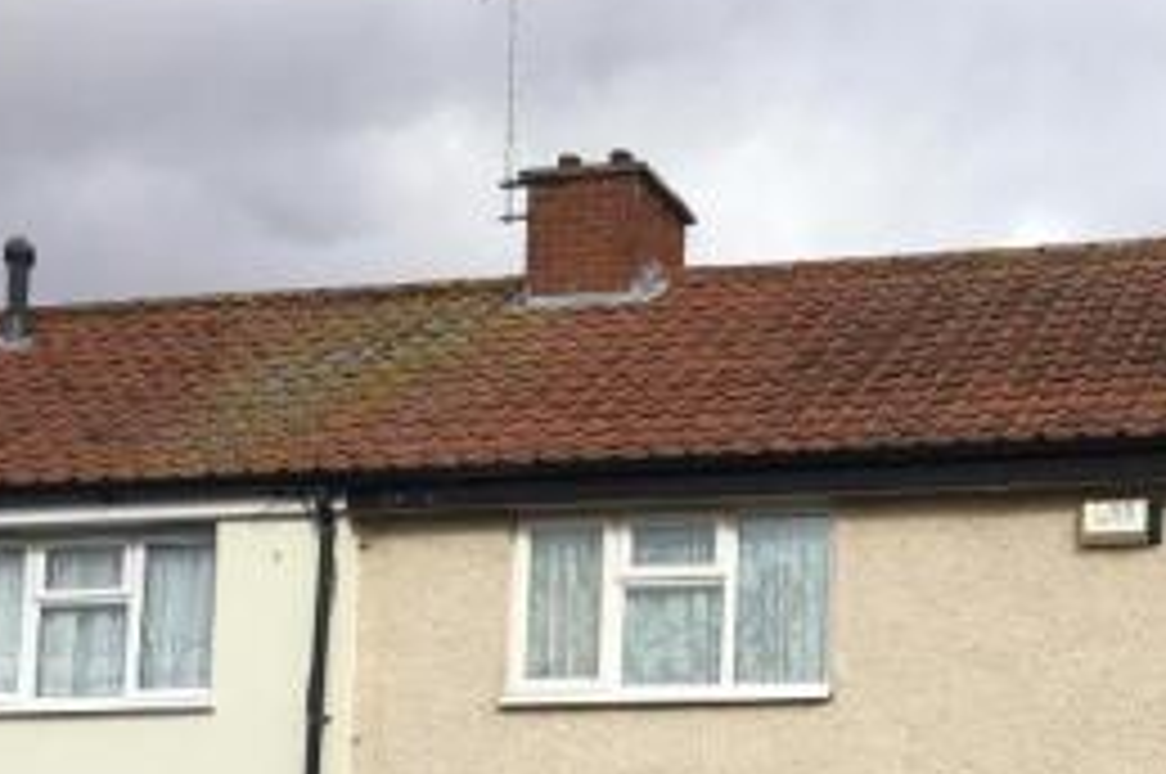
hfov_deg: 27.9
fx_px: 2200
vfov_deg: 18.9
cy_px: 916
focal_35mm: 68
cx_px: 1168
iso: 25
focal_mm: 4.15
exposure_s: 1/1399
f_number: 2.2
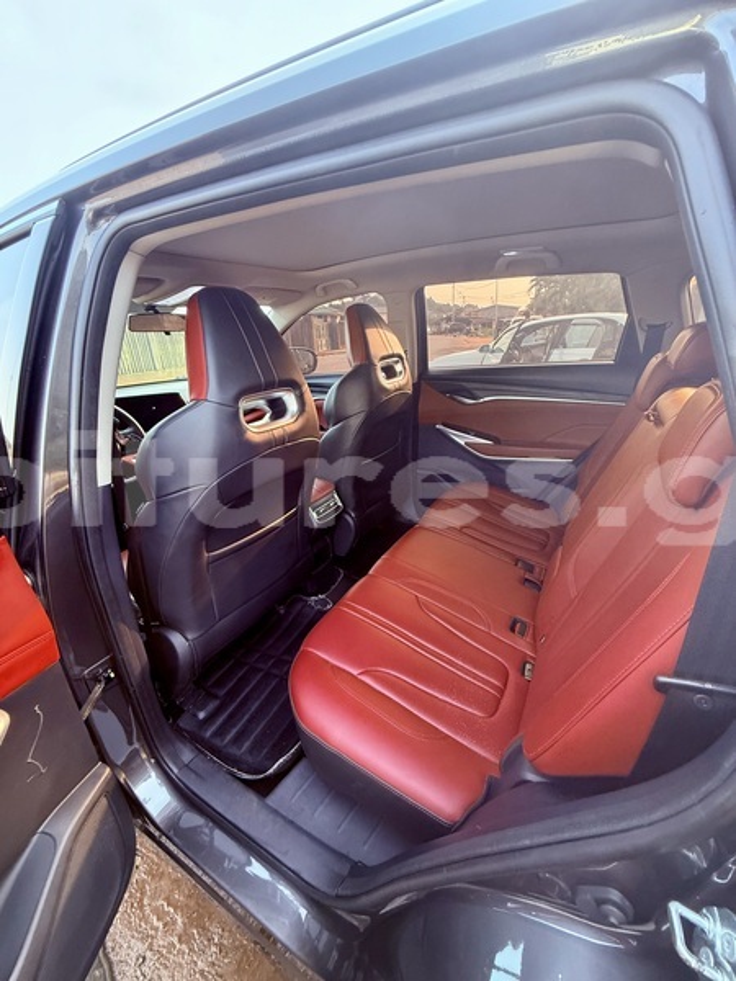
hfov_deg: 85.7
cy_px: 490
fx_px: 397
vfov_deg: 102.1
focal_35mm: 14
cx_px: 368
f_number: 2.2
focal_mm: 2.22
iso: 400
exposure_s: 1/93
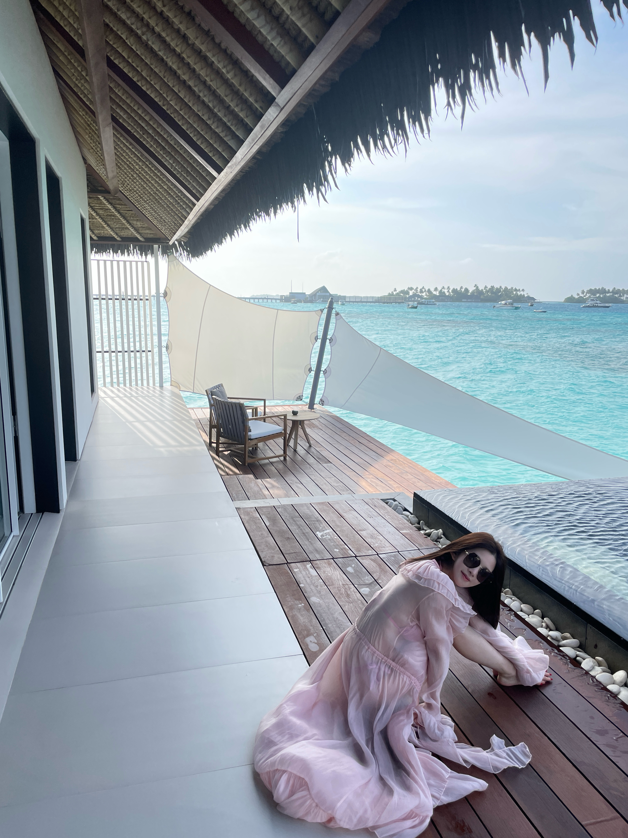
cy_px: 419
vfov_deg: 67.3
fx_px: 629
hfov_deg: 53.1
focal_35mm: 26
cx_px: 314
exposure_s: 1/1715
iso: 32
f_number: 1.6
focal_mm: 4.2
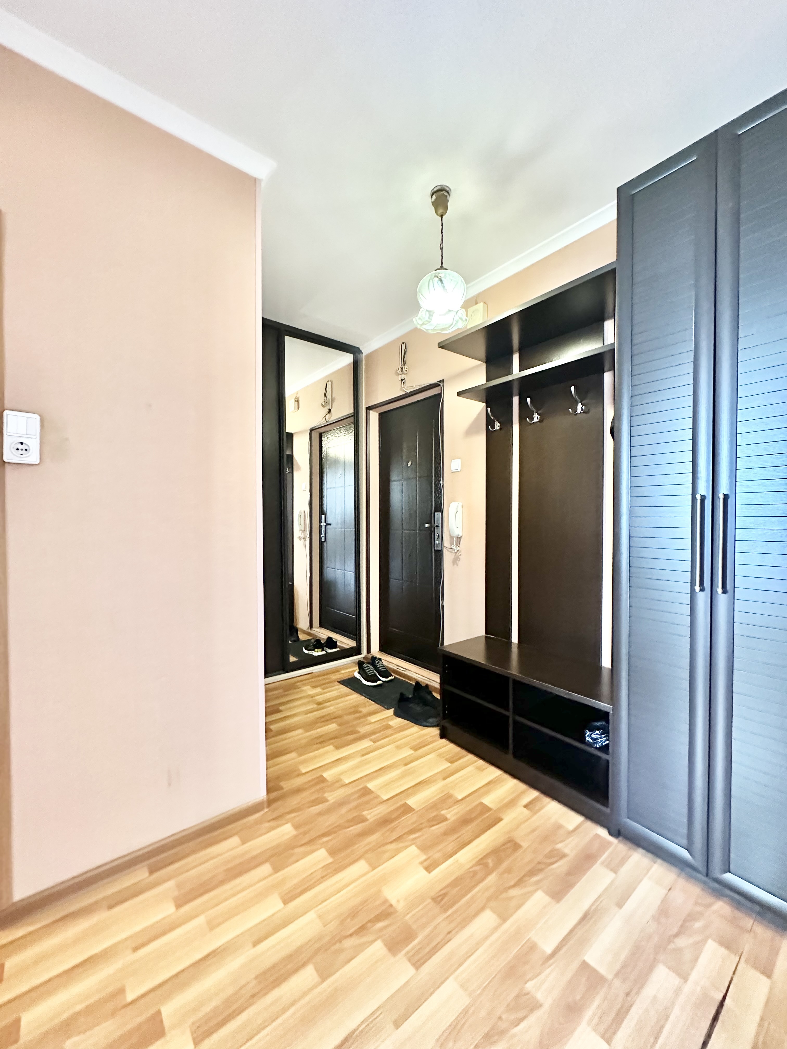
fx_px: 424
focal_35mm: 14
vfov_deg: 102.1
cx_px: 394
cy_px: 524
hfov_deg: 85.7
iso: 800
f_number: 2.2
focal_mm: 2.22
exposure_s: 1/50
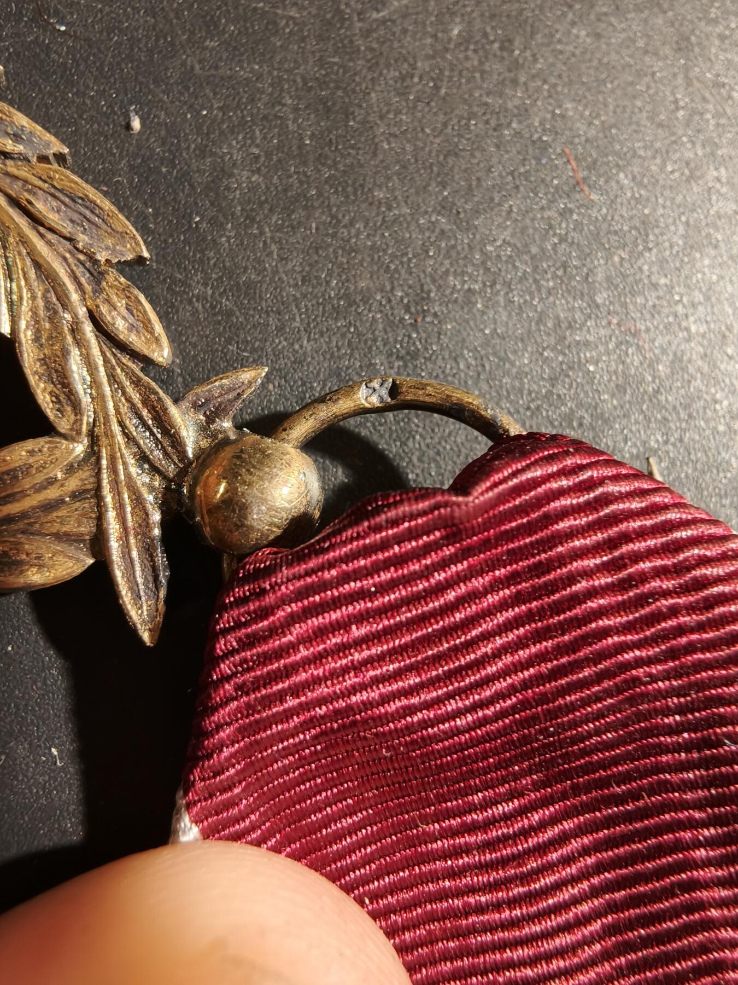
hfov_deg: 58.9
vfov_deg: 73.9
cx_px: 369
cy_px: 492
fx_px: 654
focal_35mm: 23
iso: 250
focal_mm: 2.32
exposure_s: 1/50
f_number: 2
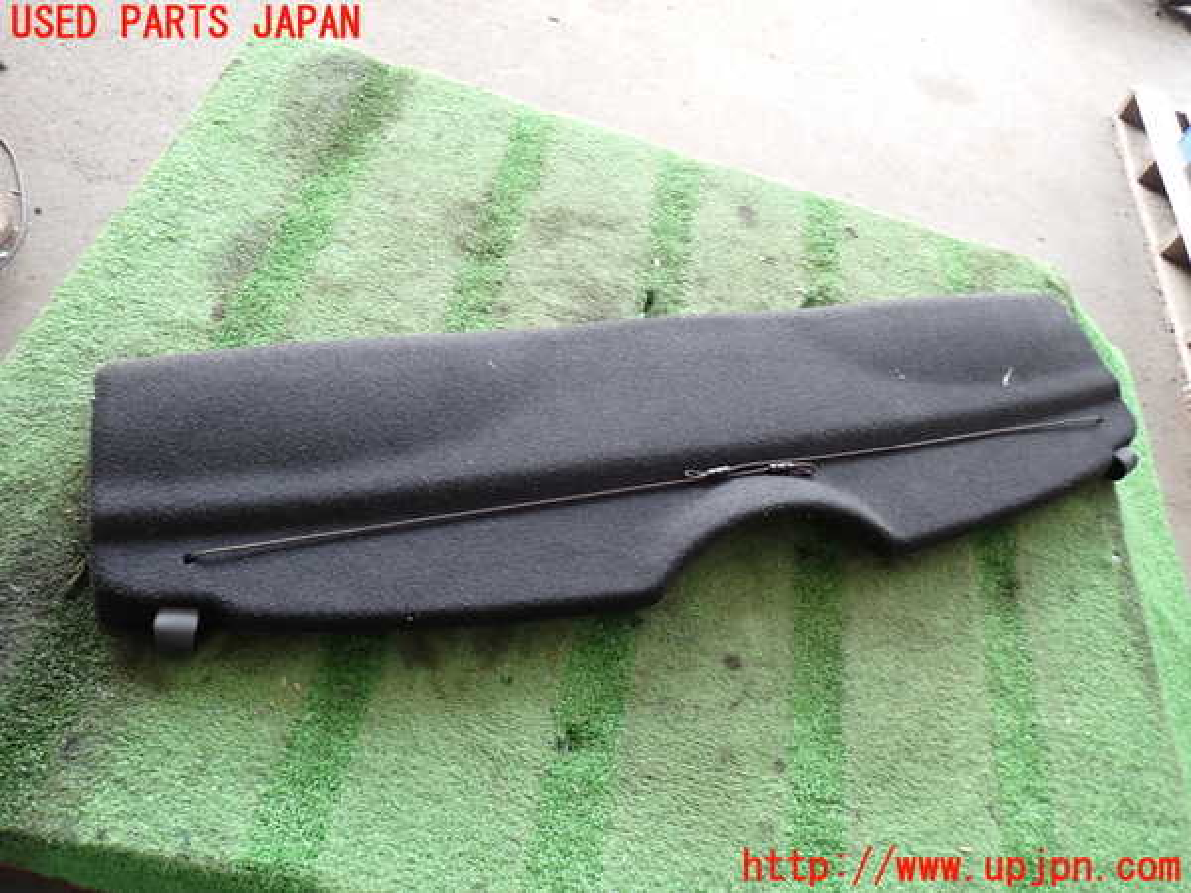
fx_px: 860
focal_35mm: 25
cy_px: 446
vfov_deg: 54.9
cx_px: 596
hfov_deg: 69.4
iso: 160
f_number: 2
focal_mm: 4.5
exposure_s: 1/60
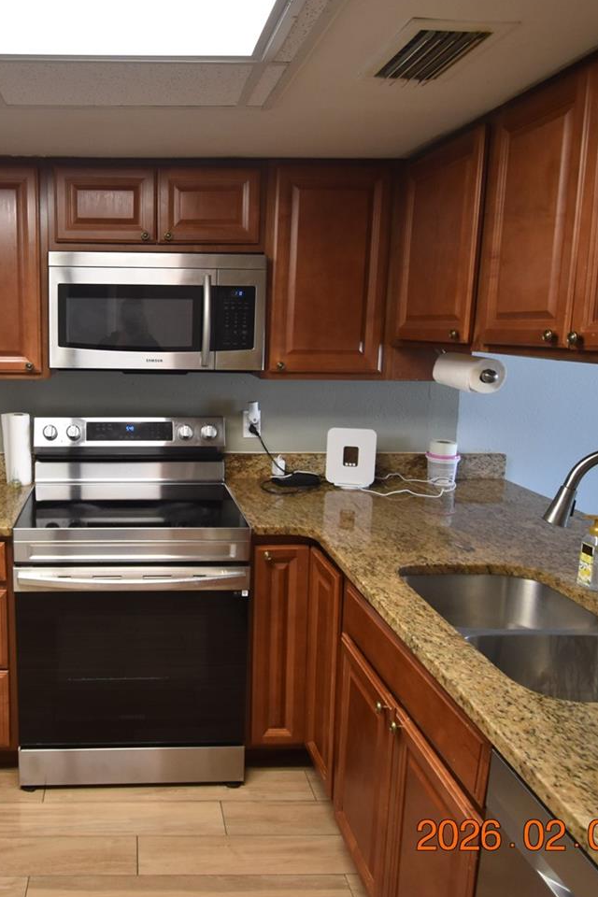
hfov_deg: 49.0
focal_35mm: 25
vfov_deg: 71.4
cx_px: 141
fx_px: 623
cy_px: 412
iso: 800
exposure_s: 1/60
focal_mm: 10
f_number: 3.5
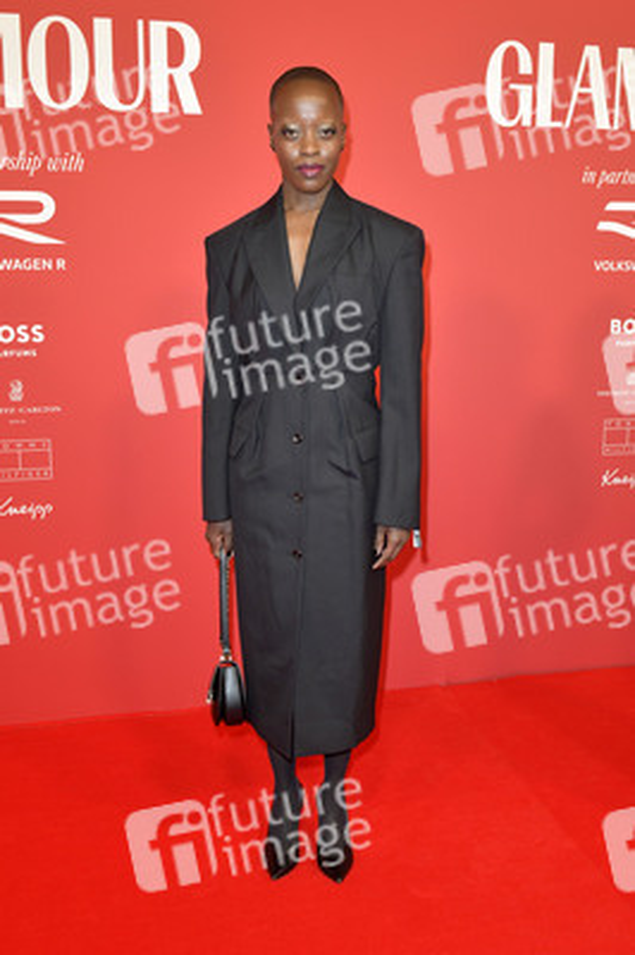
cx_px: 318
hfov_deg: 44.9
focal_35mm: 29
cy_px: 478
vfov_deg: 63.7
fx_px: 769
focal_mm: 29
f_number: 6.3
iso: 1600
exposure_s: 1/250
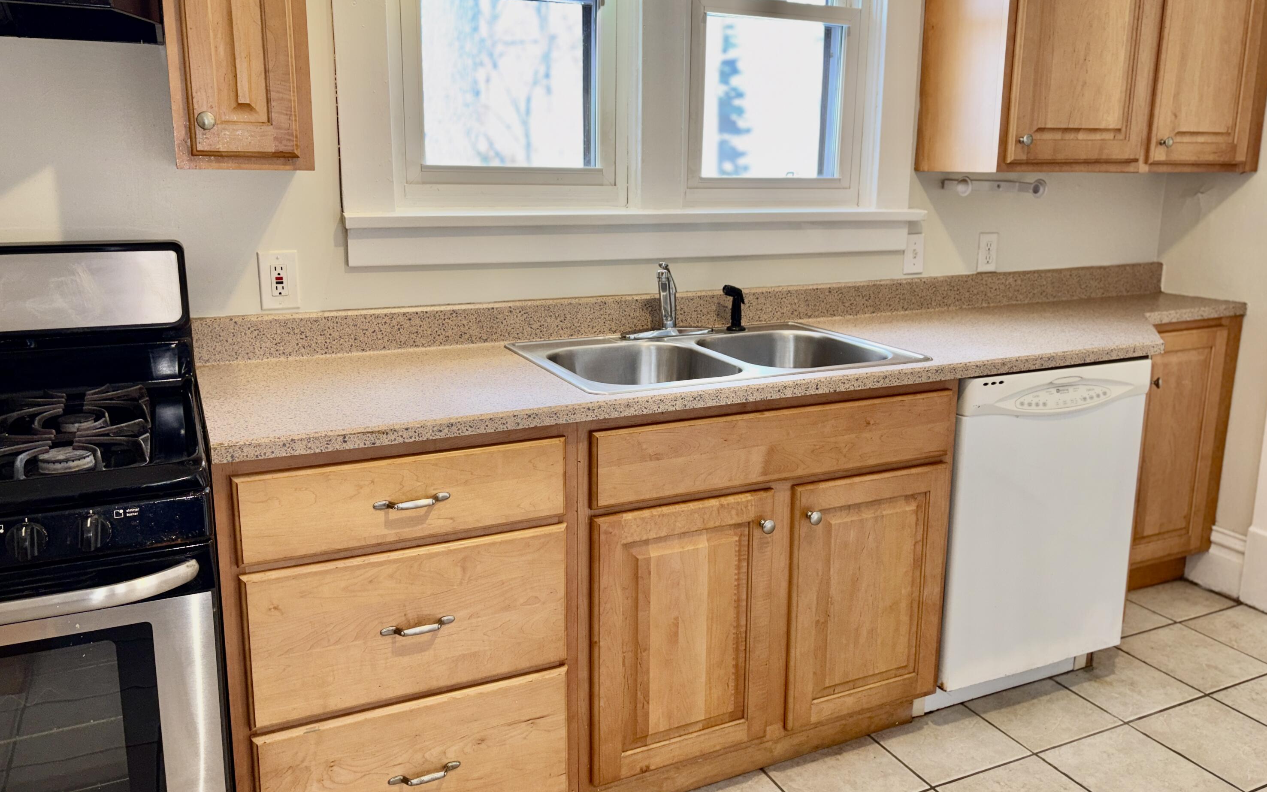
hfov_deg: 66.5
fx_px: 967
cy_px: 344
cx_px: 637
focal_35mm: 28
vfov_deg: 44.4
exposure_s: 1/26
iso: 40
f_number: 1.6
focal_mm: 5.96
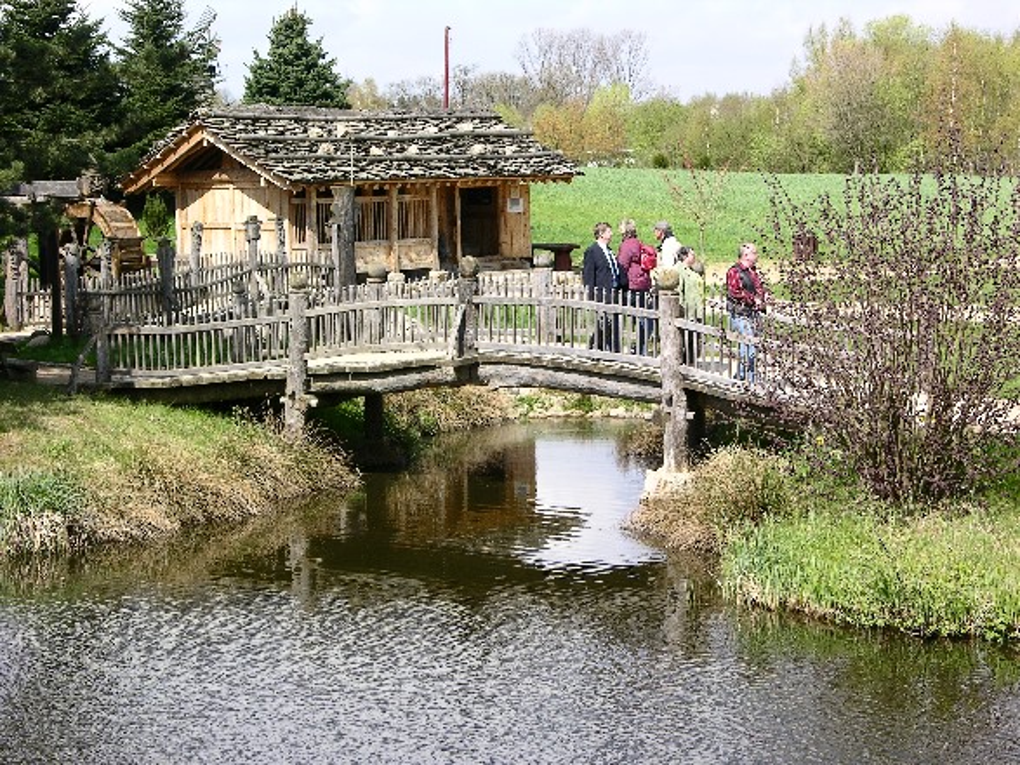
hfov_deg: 21.1
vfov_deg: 15.9
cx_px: 510
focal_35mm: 93
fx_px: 2740
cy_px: 382
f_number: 5.7
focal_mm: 23.7
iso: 50
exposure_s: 1/152
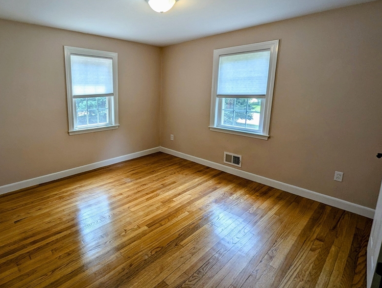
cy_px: 124
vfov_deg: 74.5
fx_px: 188
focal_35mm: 17
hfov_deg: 88.7
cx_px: 138
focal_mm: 1.95
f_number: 2.2
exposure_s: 1/120
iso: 64
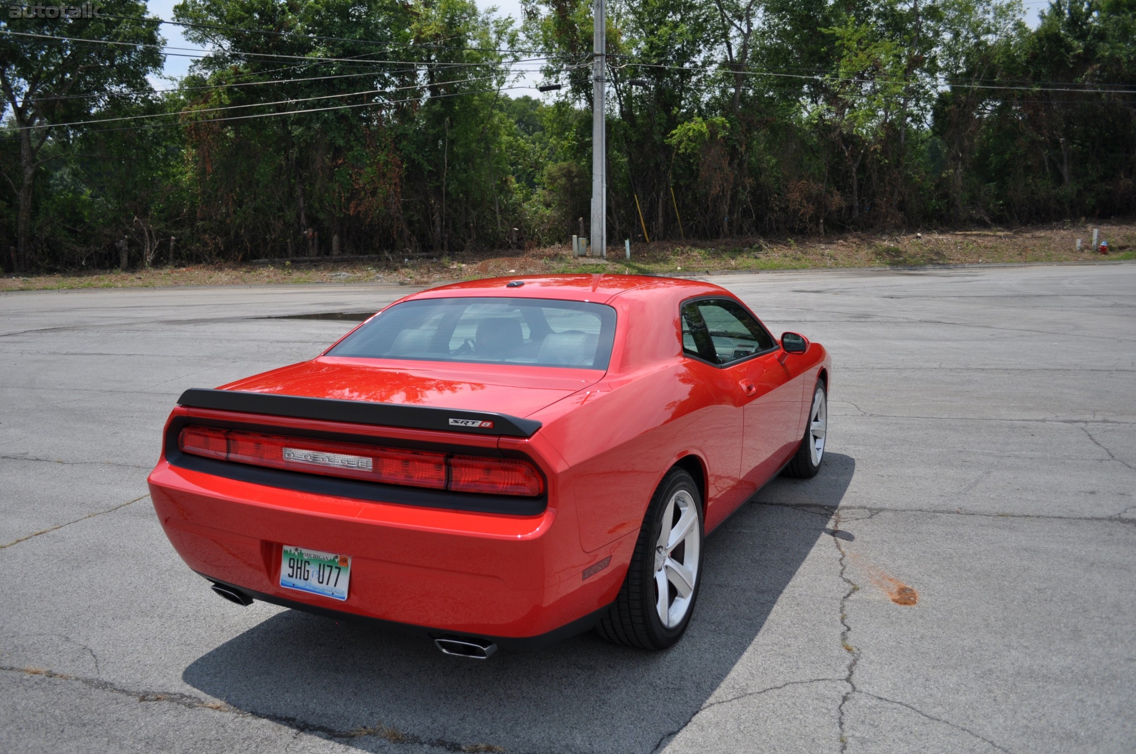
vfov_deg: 47.8
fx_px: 851
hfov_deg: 67.4
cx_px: 568
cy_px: 377
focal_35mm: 27
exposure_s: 1/2500
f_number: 3.5
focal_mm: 18
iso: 200
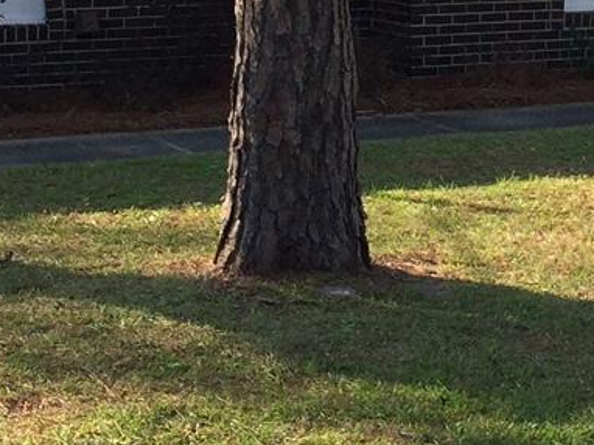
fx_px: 2126
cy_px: 11
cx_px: 504
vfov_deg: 11.8
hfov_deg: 15.8
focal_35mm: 124
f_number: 2.2
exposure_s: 1/608
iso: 32
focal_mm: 4.15
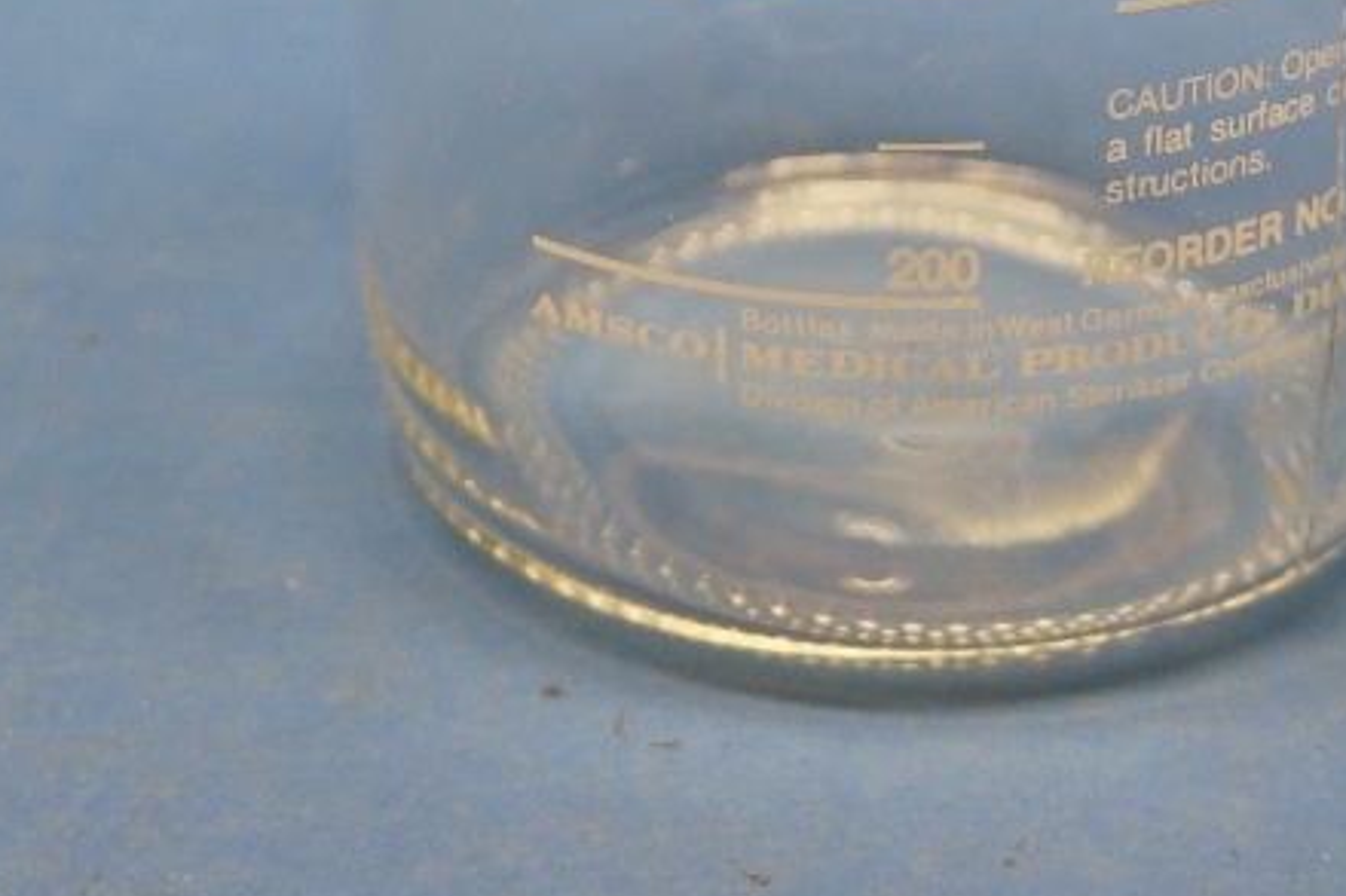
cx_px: 942
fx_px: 4074
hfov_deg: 18.7
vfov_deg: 11.8
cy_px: -561
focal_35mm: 109
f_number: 3.5
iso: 400
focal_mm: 20
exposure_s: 1/50
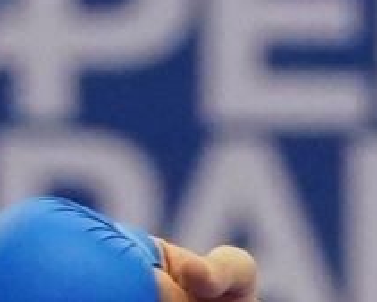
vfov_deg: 1.3
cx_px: 332
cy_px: 375
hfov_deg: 1.6
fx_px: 13116
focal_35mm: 1175
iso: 3200
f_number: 2.8
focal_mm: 98
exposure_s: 1/1000
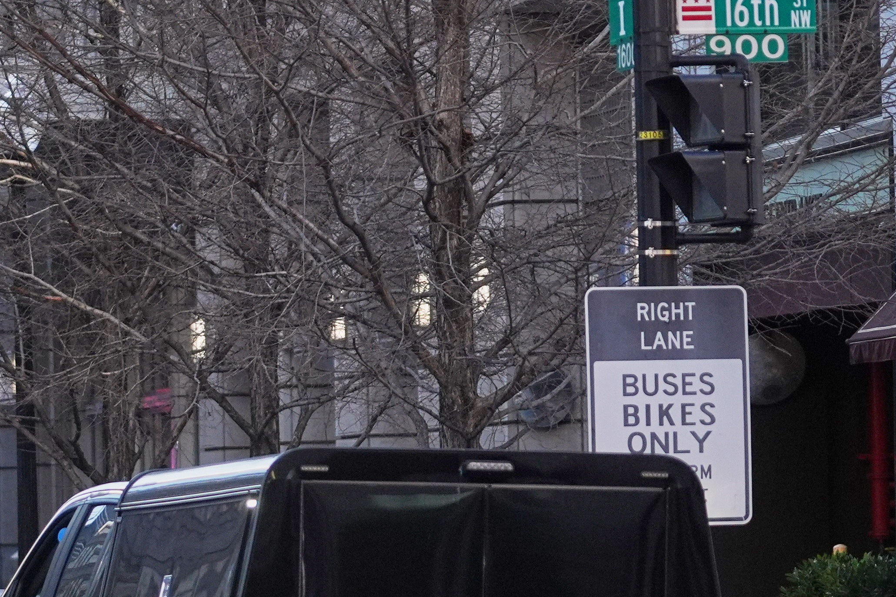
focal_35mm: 294
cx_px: -316
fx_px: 7317
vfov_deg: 4.7
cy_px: 358
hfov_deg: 6.9
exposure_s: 1/2500
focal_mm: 101
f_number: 4
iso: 800
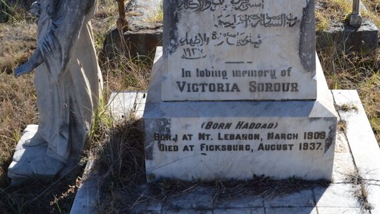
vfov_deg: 19.2
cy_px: 40
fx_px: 624
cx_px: 213
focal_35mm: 62
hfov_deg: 33.8
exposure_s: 1/160
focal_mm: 28
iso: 100
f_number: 8
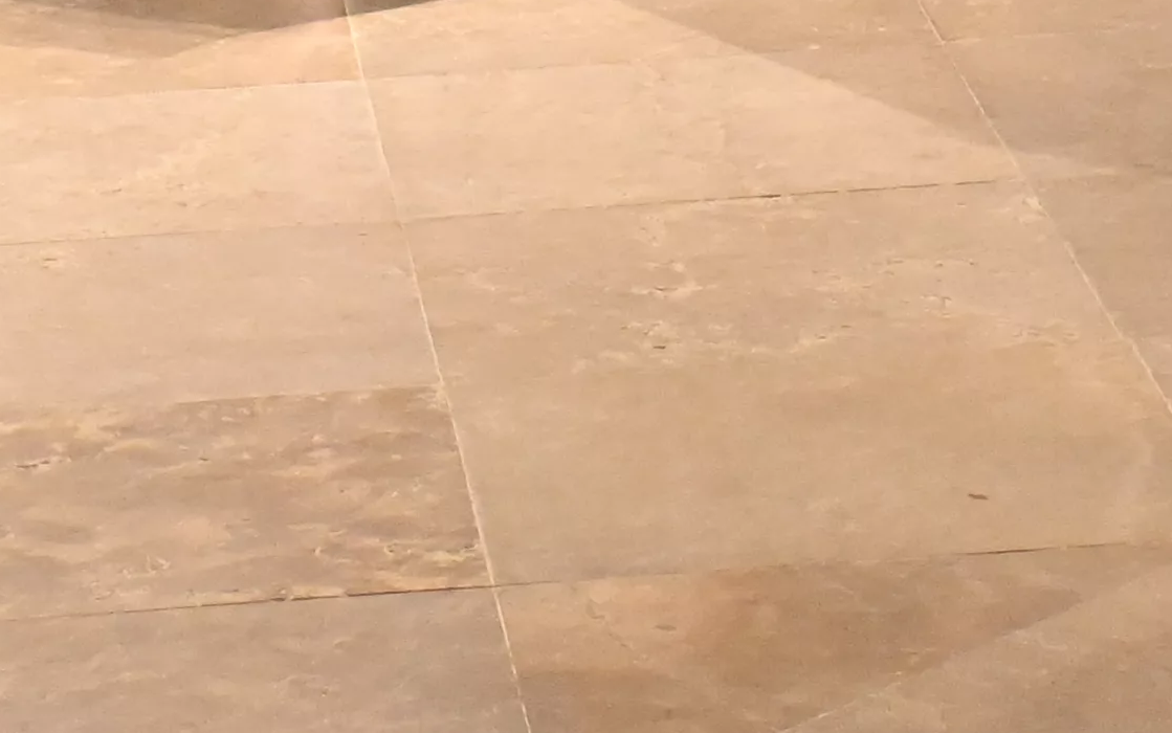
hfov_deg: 9.5
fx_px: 7046
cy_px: -1028
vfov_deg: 5.7
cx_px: 361
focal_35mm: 221
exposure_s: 1/50
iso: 3200
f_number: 4.8
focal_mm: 29
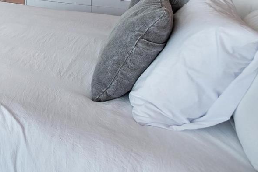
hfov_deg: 34.2
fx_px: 272
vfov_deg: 28.9
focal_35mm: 38
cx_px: -85
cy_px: -49
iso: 100
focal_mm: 7
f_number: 4.5
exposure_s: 1/100
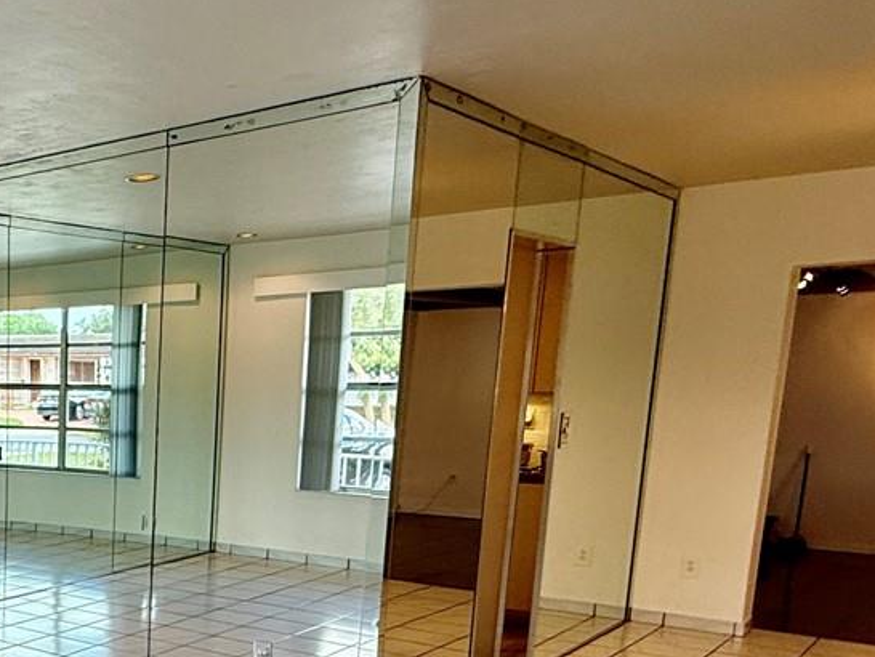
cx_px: -147
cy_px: 543
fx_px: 1037
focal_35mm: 41
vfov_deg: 33.9
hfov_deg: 36.5
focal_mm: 2.22
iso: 80
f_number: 2.2
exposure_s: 1/120
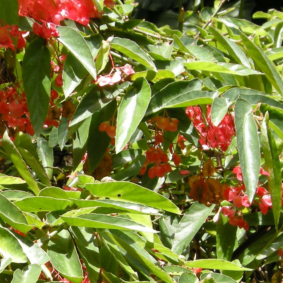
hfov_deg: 15.0
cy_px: 252
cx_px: -2
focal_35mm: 114
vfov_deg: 15.1
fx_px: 1054
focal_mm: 7.5
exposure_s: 1/118
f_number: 4.3
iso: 64
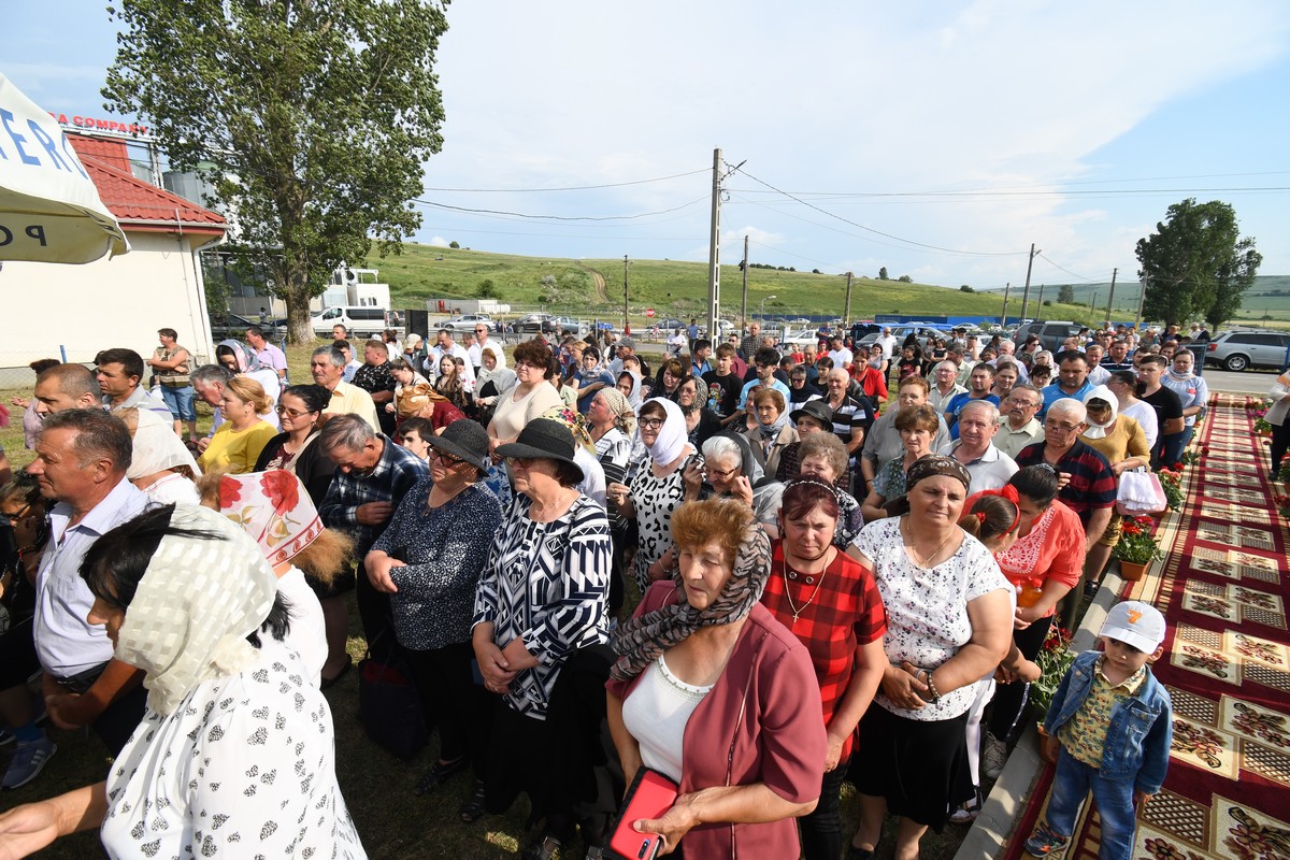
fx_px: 537
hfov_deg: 100.4
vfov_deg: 77.3
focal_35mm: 15
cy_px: 430
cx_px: 645
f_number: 7.1
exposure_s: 1/1000
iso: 400
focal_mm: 10
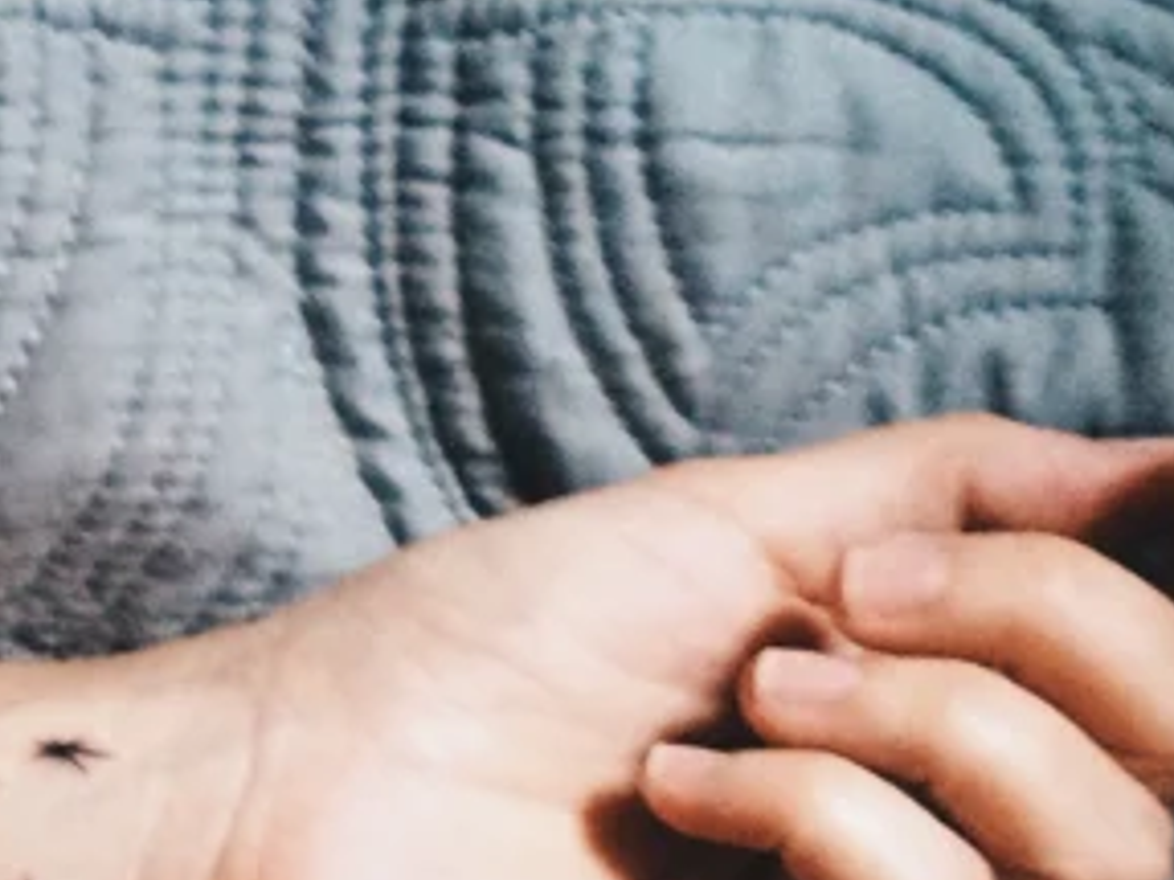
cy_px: 1011
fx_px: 3288
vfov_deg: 14.8
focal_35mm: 97
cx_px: -315
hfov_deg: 18.9
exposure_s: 1/24
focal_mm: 4.15
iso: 320
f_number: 2.2
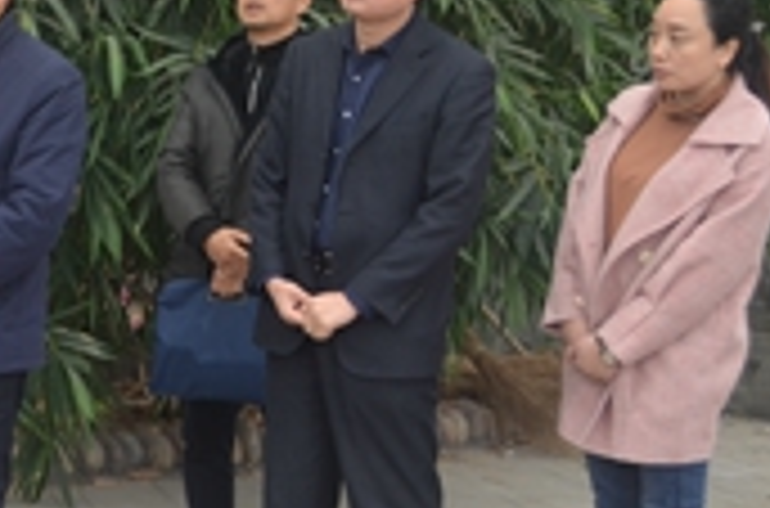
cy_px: 218
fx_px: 2240
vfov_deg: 13.0
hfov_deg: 17.8
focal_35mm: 105
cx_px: -320
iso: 400
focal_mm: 24
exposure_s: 1/100
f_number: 5
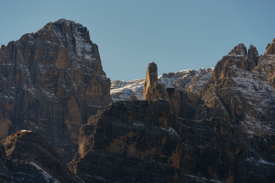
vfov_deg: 6.9
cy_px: 92
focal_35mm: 200
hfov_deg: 10.3
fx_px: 1527
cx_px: 138
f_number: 8
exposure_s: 1/250
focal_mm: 200
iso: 100
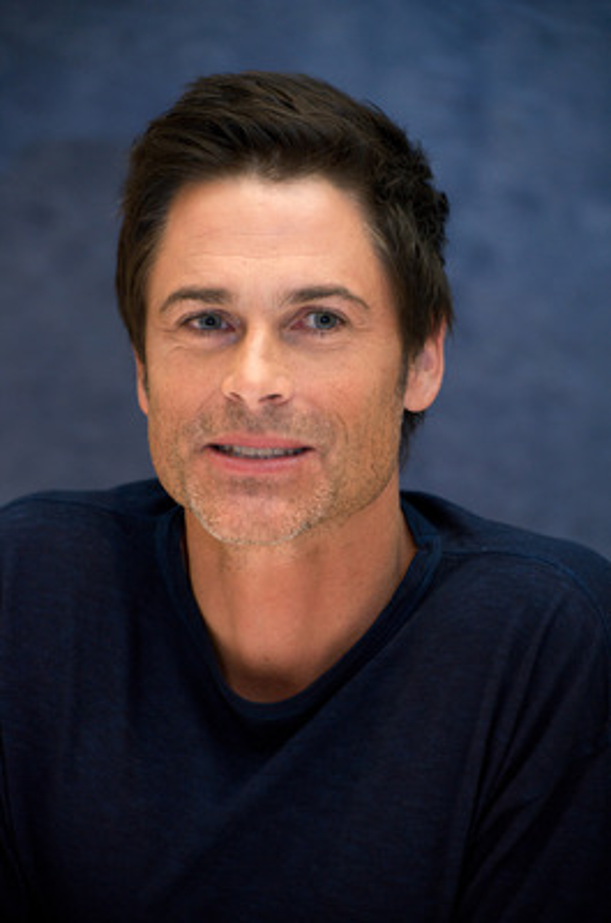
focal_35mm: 135
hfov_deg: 10.1
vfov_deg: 15.2
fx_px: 3452
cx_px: 306
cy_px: 462
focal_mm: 135
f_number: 5.6
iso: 2000
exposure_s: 1/60
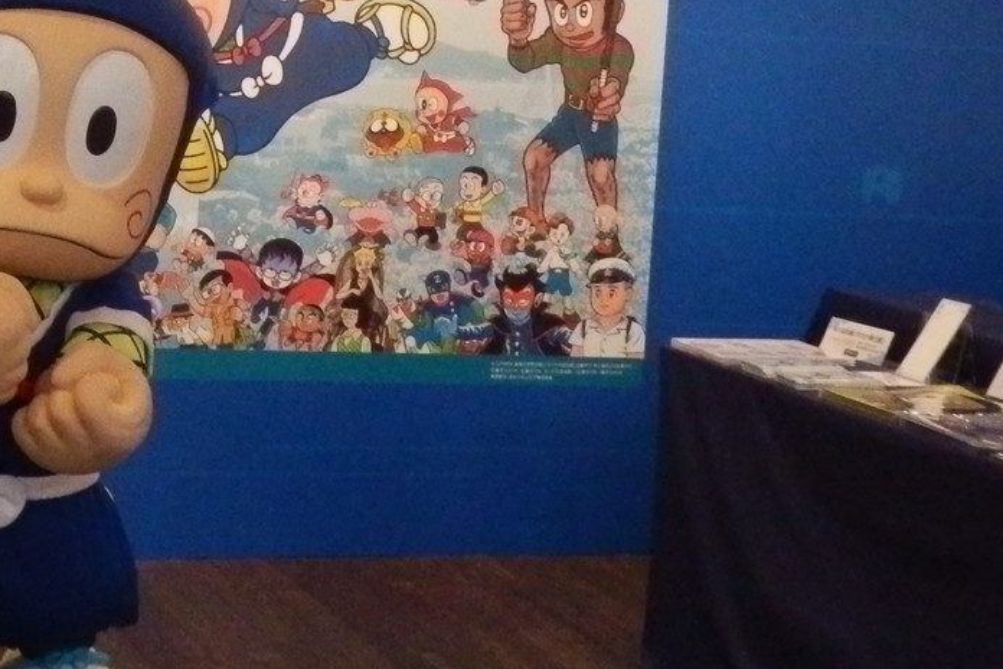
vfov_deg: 18.0
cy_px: 28
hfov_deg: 26.4
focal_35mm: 74
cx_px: 102
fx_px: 2062
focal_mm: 6
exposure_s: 1/250
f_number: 3.4
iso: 1600
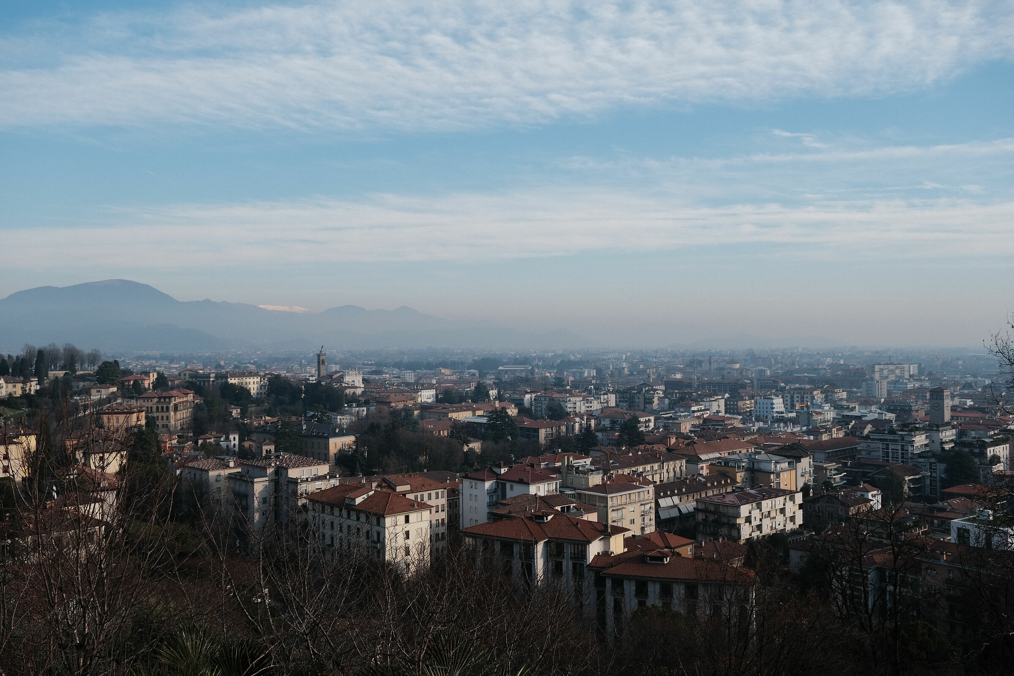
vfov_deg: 43.6
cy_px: 338
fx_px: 845
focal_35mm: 30
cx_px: 507
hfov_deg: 61.9
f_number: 5.6
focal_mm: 20.2
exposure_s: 1/420
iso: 160
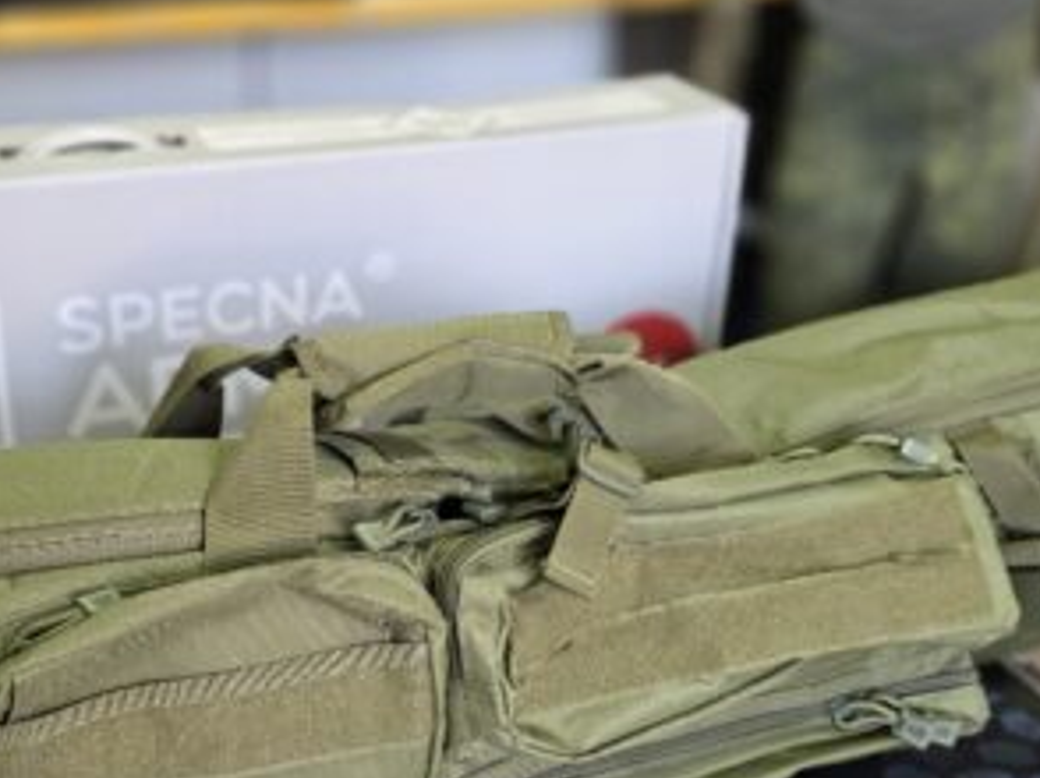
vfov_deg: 30.7
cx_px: 308
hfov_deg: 39.7
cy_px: 484
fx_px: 1411
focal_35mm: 47
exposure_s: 1/120
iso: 320
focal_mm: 6.3
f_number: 1.7
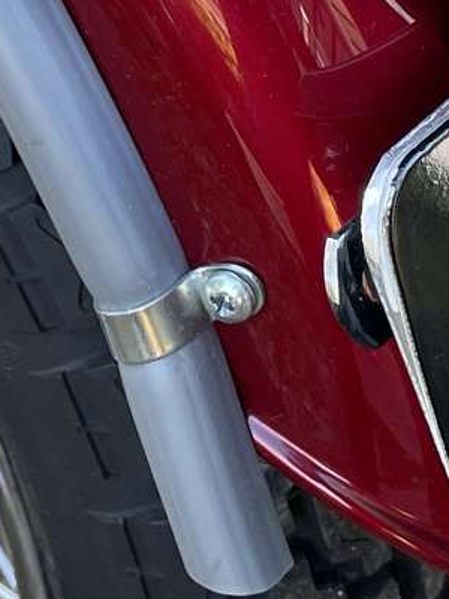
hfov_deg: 11.4
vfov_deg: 14.3
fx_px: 2248
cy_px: -246
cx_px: 88
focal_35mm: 130
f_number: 1.6
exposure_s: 1/121
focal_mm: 4.2
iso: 80
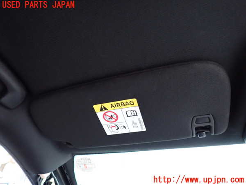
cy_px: 92
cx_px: 123
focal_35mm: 25
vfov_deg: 54.9
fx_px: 178
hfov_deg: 69.4
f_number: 2
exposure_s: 1/30
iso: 640
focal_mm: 4.5
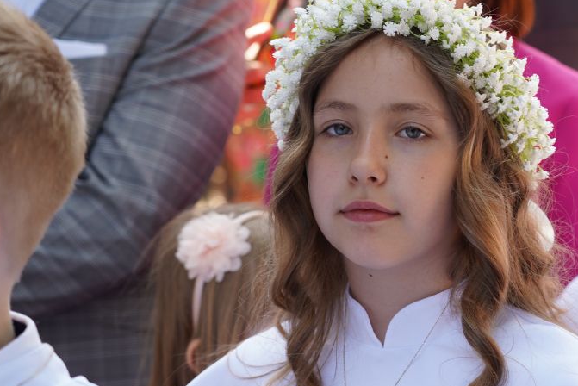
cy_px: 228
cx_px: 416
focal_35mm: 122
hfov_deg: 16.7
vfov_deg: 11.2
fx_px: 1960
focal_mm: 63
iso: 100
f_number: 4
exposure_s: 1/100
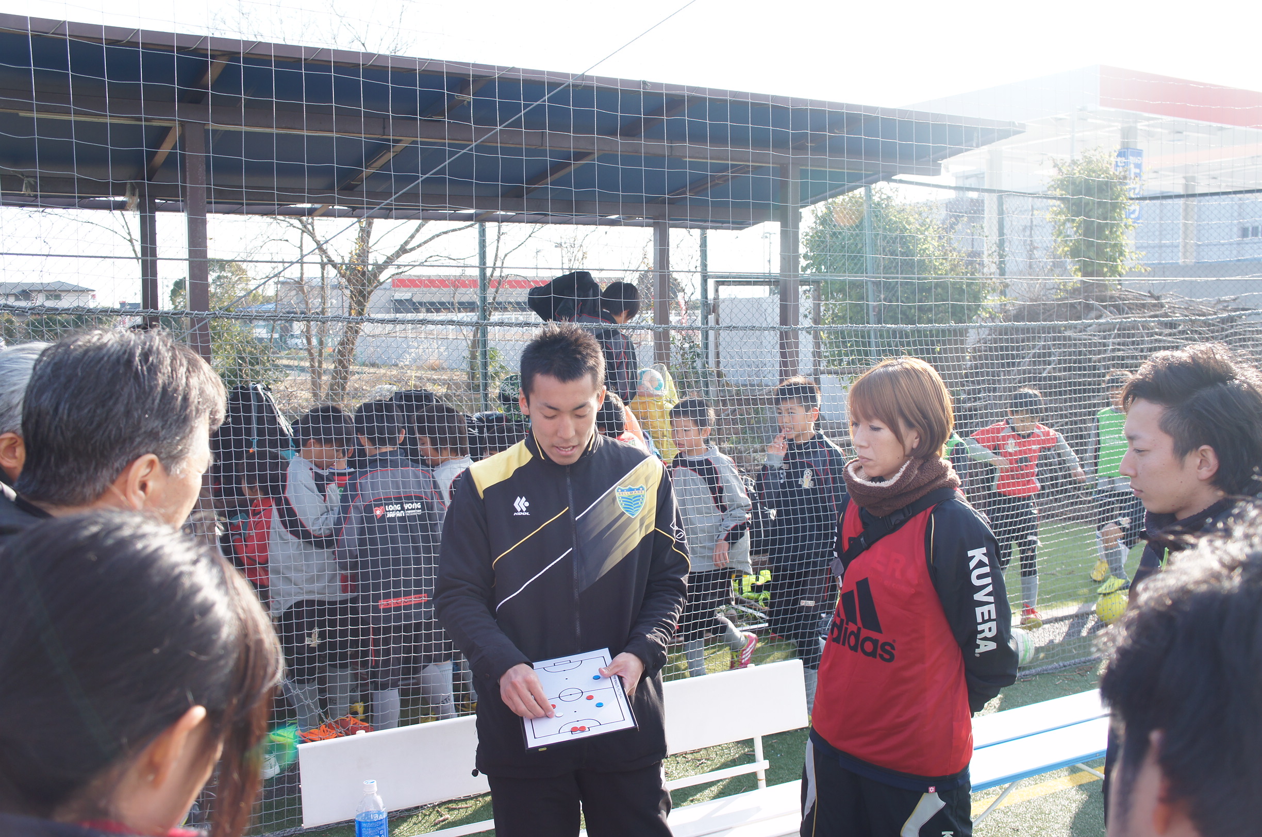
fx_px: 1155
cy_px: 418
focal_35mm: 33
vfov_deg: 39.8
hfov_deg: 57.3
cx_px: 631
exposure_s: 1/250
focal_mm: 22
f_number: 4.5
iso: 200
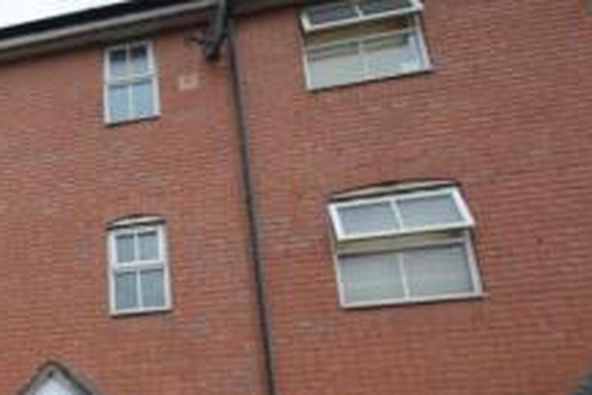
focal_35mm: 33
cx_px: 69
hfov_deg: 51.2
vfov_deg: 37.7
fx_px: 543
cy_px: 344
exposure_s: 1/80
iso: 100
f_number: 4.5
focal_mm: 10
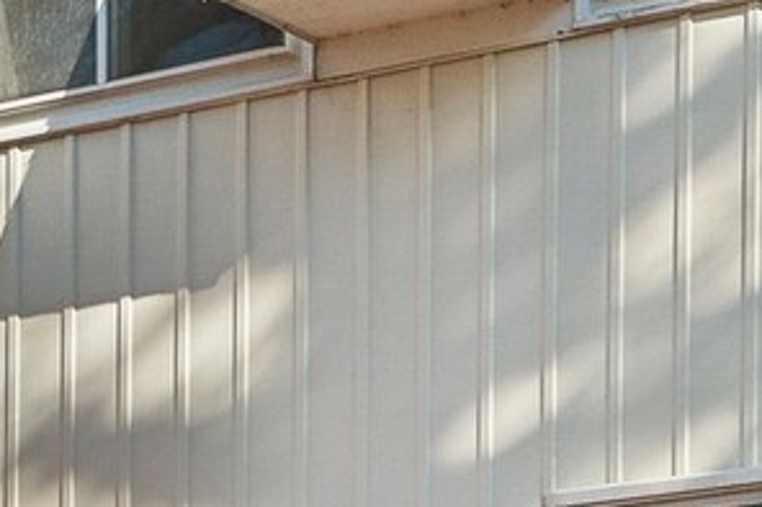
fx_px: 4062
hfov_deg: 10.7
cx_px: 435
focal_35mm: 192
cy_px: 383
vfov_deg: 7.1
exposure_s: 1/250
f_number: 8
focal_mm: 35
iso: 200
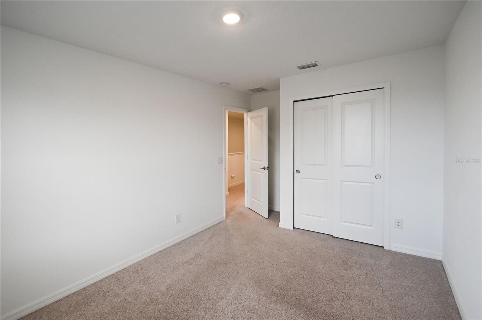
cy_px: 160
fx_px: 201
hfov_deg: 100.4
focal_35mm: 15
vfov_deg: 77.2
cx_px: 241
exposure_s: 1/125
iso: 400
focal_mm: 10
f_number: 3.5
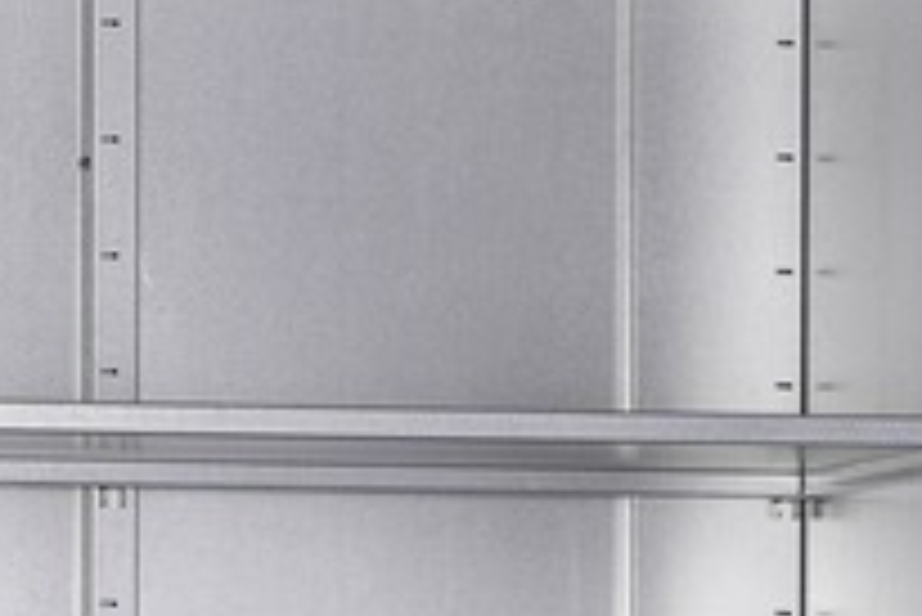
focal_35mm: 409
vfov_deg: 3.3
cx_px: 409
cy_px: 1389
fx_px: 10482
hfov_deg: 5.0
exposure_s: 1/160
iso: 200
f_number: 7.1
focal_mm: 67
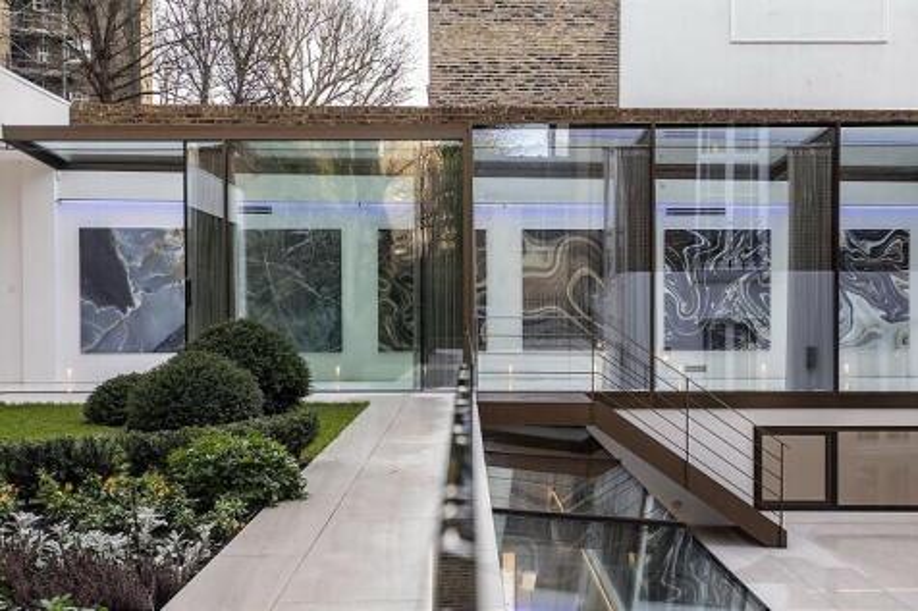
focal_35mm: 36
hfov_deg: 53.1
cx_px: 459
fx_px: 918
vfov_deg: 36.8
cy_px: 306
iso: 320
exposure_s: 1/100
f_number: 5
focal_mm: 24
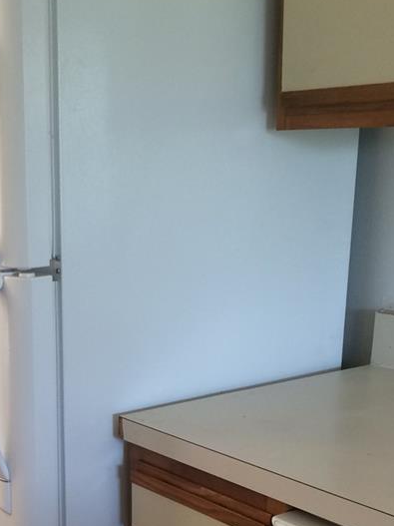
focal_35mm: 66
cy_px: 490
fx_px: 1002
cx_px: 2
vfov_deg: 28.1
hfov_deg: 21.5
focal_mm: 4.15
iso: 40
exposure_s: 1/30
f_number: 2.2
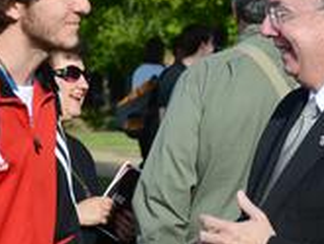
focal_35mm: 228
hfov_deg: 8.7
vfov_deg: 6.5
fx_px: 2136
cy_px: 75
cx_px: 177
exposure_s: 1/1250
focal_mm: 58
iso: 320
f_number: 5
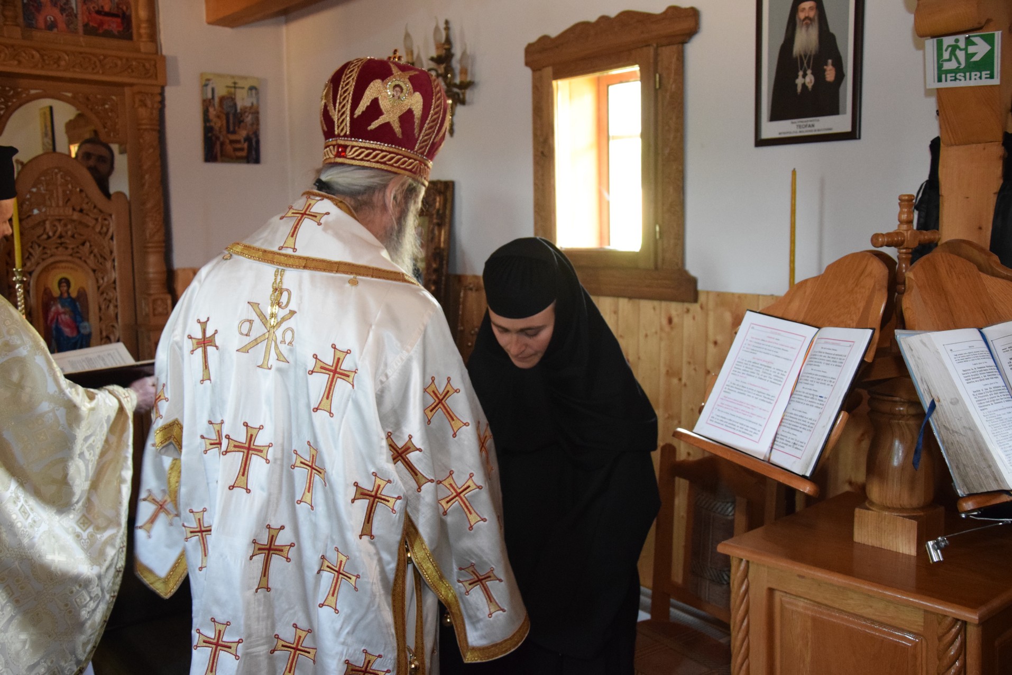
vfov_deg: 40.0
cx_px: 506
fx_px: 928
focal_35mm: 33
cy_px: 338
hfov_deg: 57.2
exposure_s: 1/50
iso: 3200
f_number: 3.8
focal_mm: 22
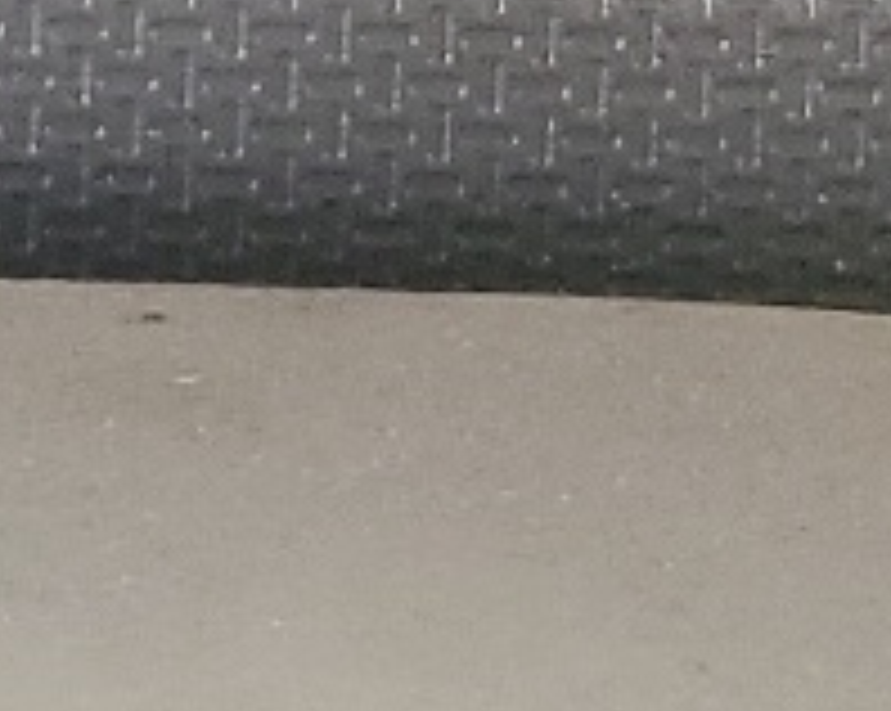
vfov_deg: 6.5
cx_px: -634
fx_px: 5401
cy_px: -1809
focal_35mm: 205
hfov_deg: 9.1
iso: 92
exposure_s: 1/120
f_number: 1.5
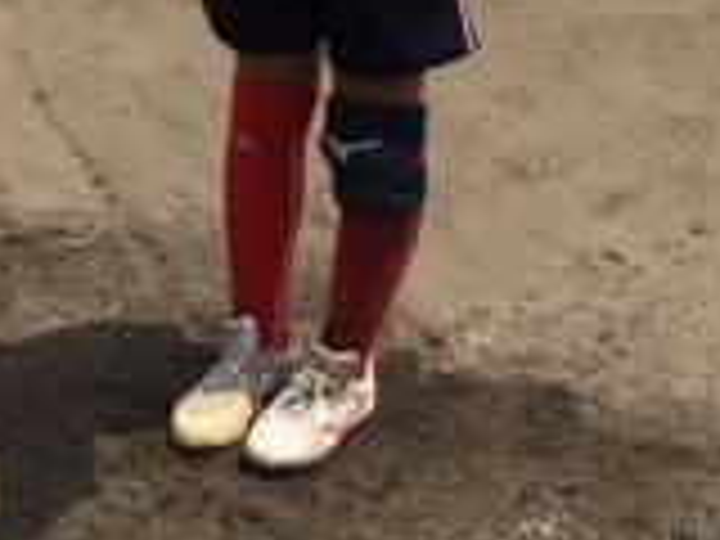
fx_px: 2267
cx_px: 4
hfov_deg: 17.6
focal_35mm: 109
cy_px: -198
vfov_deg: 13.0
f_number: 2.2
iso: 25
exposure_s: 1/2024
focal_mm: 4.15
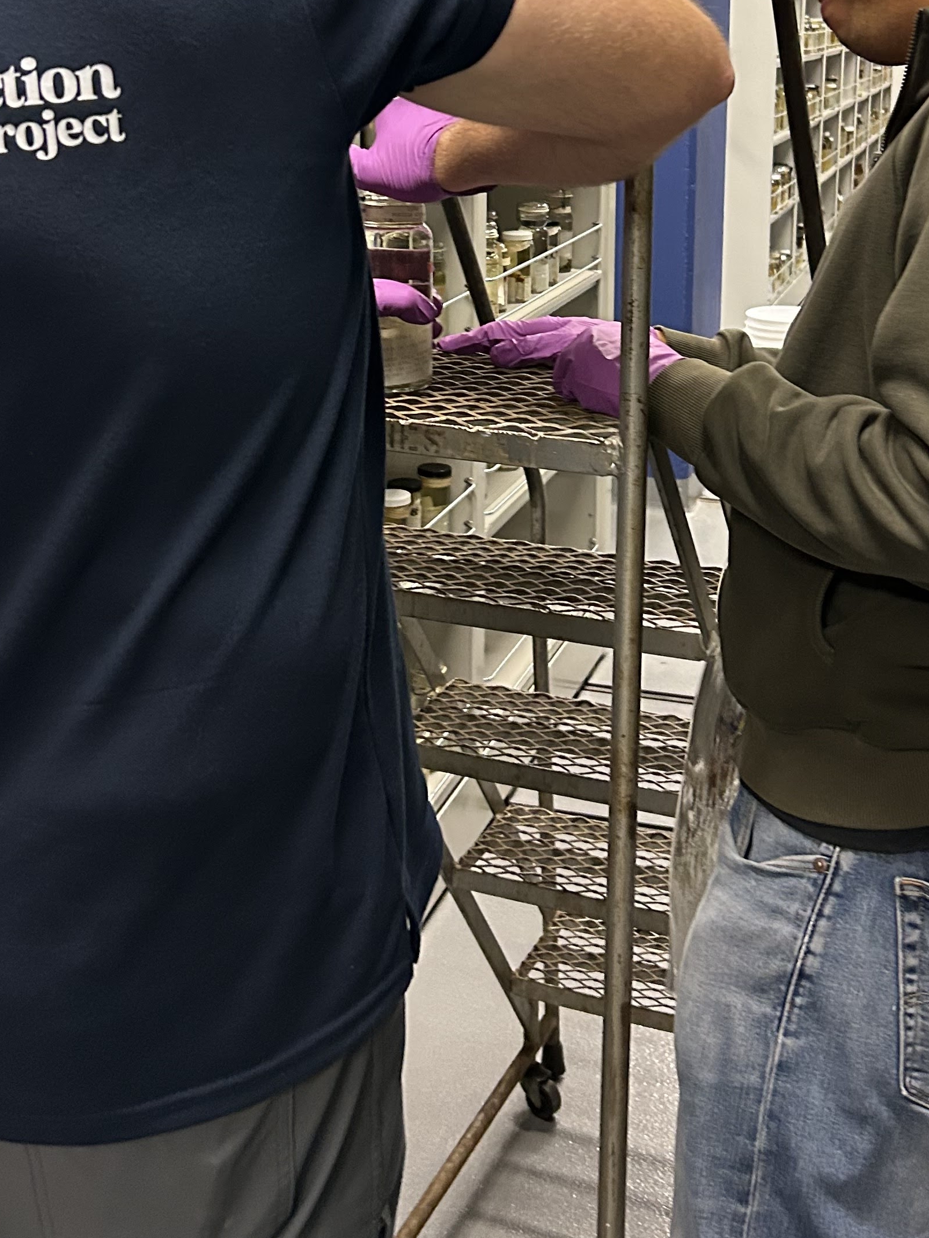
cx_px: 506
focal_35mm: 49
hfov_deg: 29.7
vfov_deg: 37.5
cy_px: 245
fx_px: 1753
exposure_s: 1/60
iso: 320
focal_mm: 5.7
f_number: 1.5
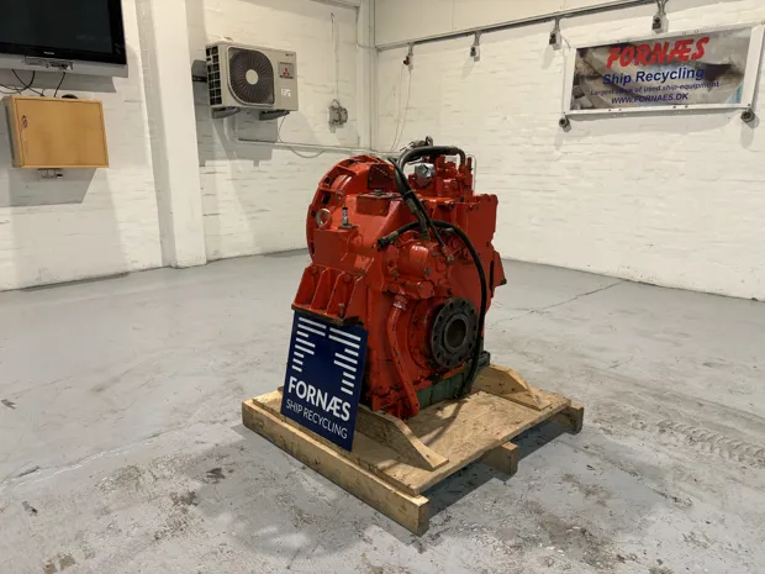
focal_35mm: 26
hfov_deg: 67.3
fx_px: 575
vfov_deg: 53.1
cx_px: 382
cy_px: 287
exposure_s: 1/50
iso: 160
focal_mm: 5.96
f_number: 1.6
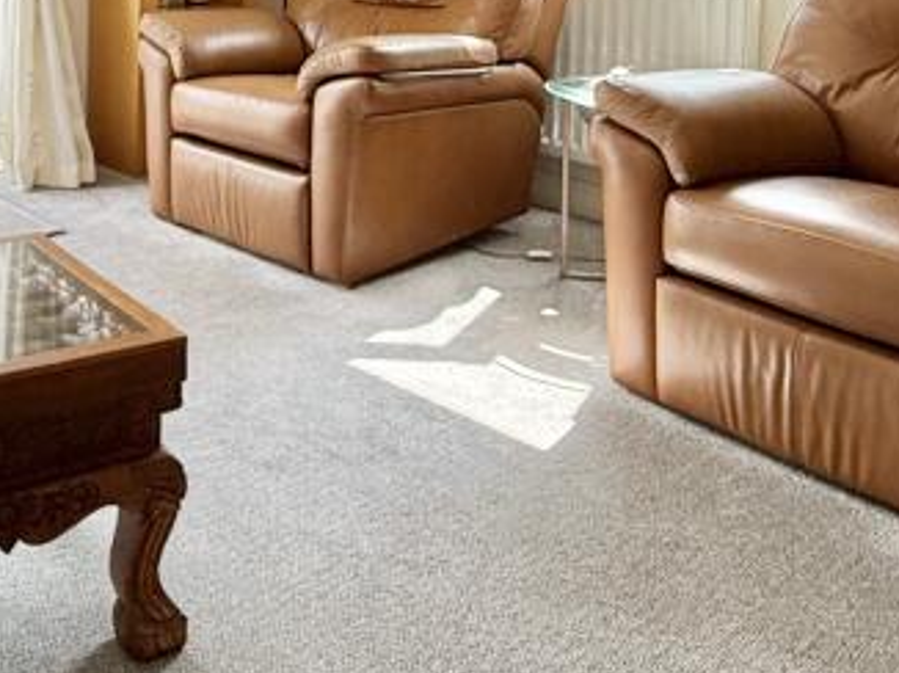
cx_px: 165
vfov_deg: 29.6
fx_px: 1142
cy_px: -63
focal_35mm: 44
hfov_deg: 41.0
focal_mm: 2.22
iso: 64
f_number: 2.2
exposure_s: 1/197
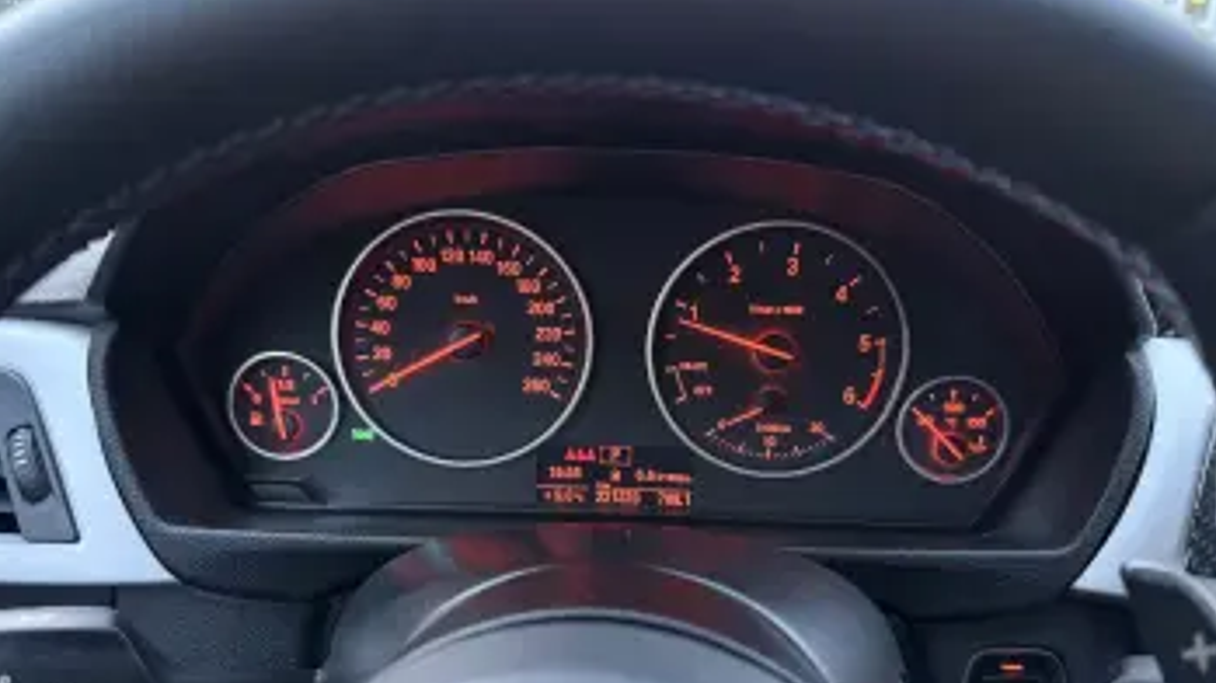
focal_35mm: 27
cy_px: 401
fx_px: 870
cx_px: 620
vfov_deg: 42.7
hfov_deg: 69.9
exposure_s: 1/32
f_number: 1.78
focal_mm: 6.76
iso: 1000
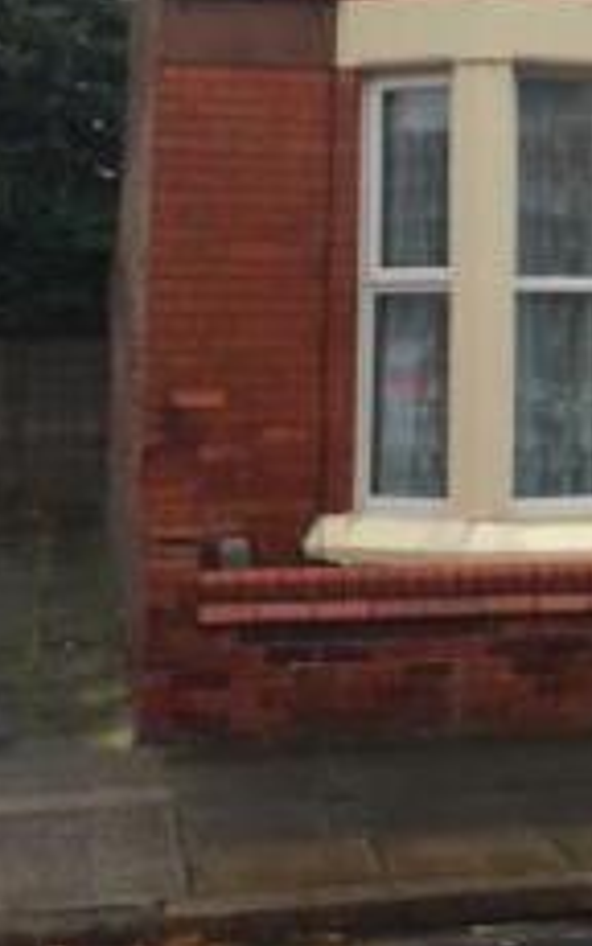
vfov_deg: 25.5
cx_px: 837
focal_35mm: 78
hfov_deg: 15.7
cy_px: 60
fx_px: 2011
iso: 32
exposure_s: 1/1068
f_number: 2.2
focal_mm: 4.15
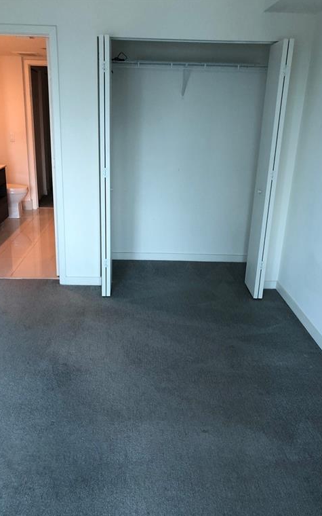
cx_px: 146
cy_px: 258
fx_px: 421
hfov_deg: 41.8
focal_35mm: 30
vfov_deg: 62.9
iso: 25
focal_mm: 3.99
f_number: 1.8
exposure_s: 1/30
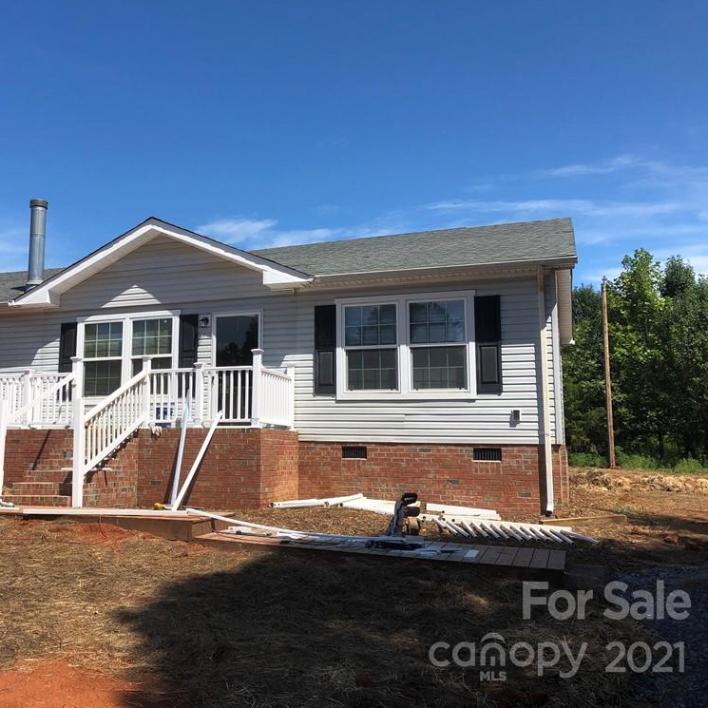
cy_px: 354
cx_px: 227
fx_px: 787
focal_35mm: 34
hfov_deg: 47.5
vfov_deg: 48.5
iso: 20
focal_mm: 3.99
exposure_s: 1/2088
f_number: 1.8
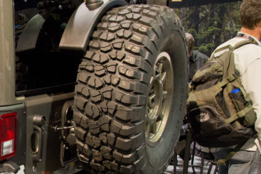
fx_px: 486
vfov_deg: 20.0
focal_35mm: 67
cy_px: 150
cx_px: -96
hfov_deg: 25.1
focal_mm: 24
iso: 2000
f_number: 7.1
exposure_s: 1/60
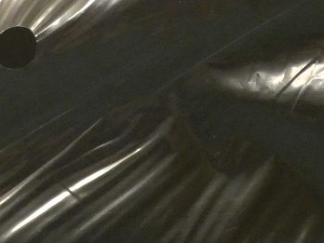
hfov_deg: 11.2
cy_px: 33
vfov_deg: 8.4
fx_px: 1647
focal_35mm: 176
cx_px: 92
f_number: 3.9
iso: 1250
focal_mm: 9
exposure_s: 1/80
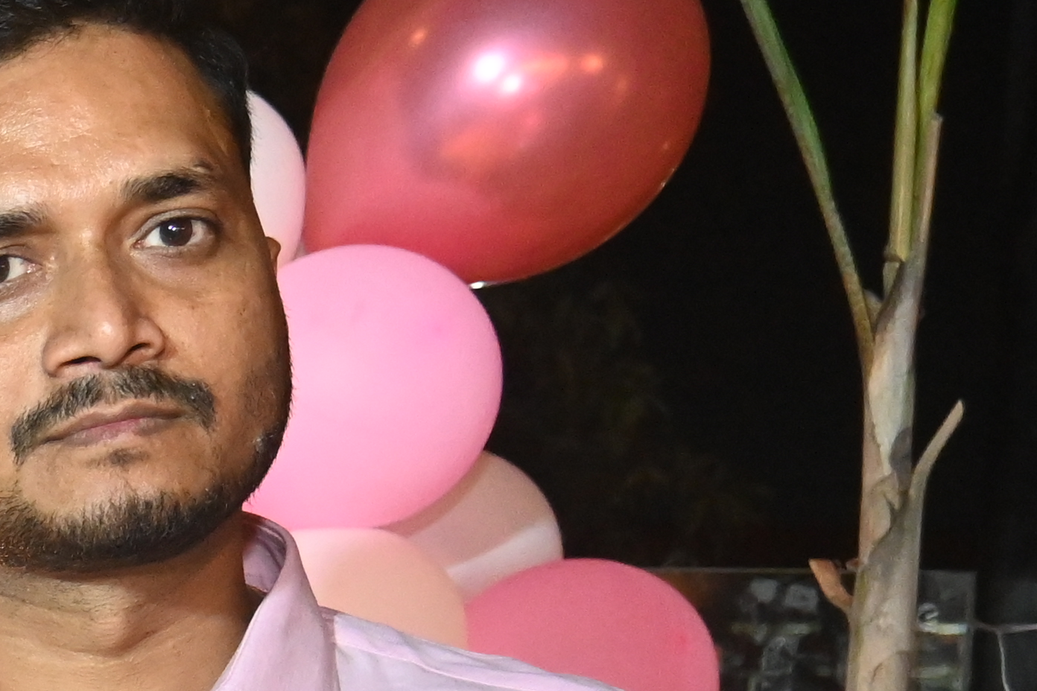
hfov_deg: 17.9
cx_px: -698
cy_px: 1109
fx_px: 2765
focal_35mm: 96
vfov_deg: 13.3
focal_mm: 16
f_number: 3.5
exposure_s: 1/125
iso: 3200
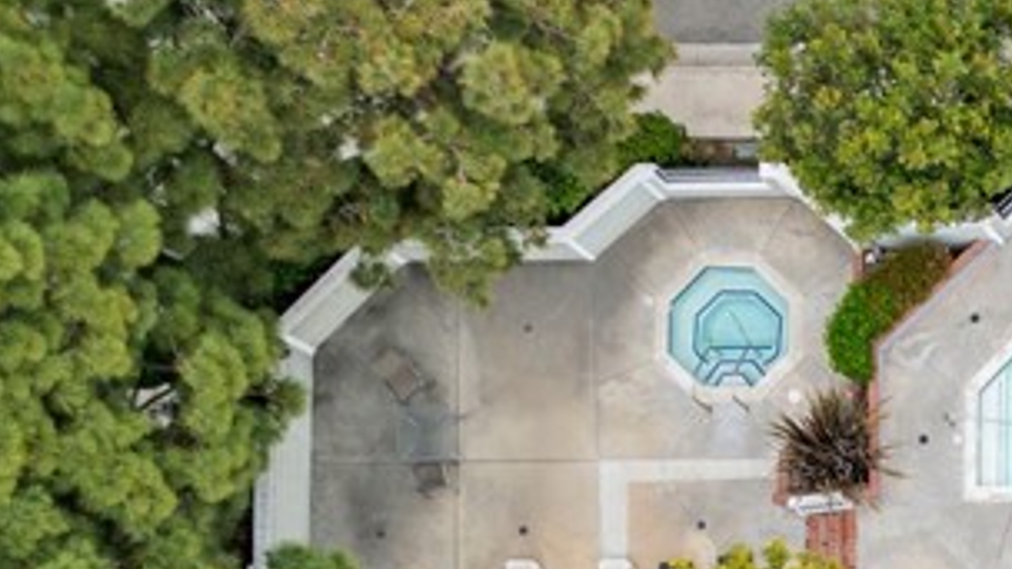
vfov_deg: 12.5
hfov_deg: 19.9
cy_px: 1035
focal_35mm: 88
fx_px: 2361
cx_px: 1638
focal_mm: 12.29
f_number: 2.8
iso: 100
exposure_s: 1/30
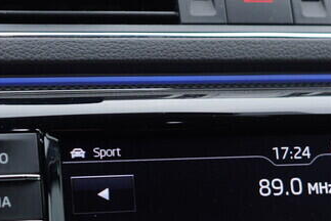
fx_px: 1049
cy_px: 218
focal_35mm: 114
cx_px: 268
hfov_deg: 17.8
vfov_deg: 11.9
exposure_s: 1/50
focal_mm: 24
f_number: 3.2
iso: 125
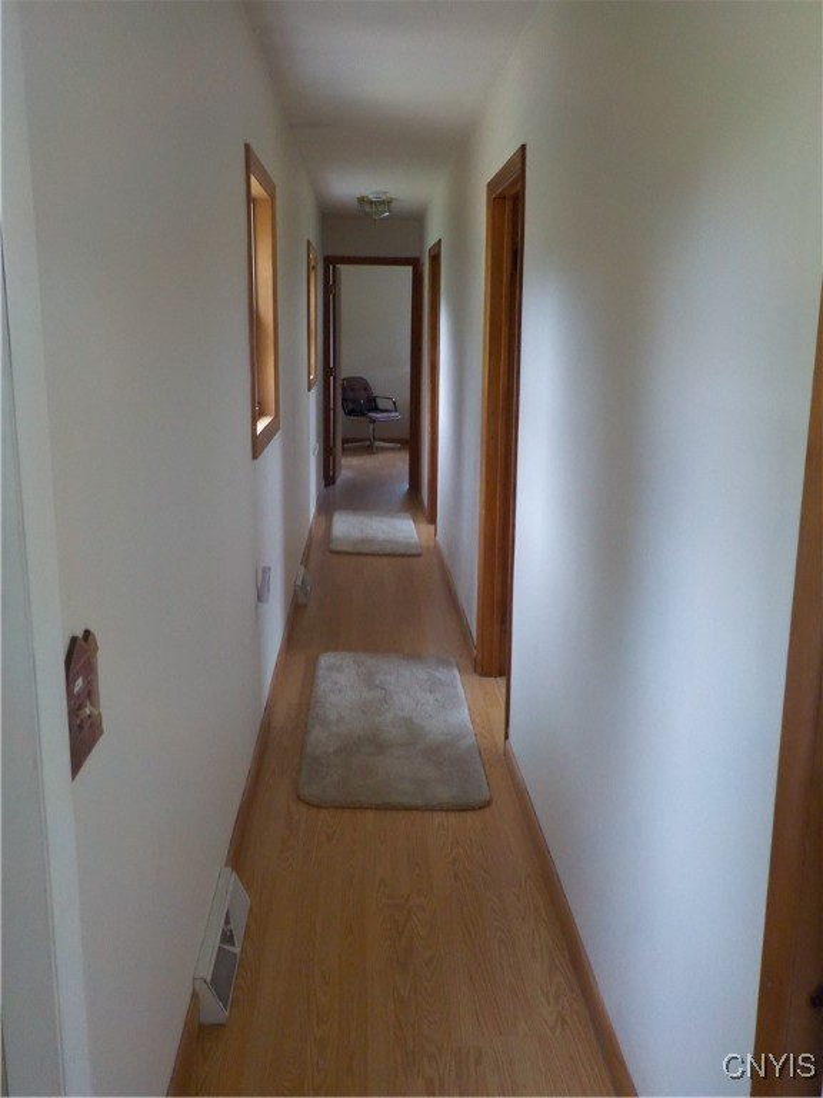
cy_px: 549
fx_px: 951
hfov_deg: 46.8
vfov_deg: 60.0
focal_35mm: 30
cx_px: 412
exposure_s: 1/30
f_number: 3.3
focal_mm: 4.1
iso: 220
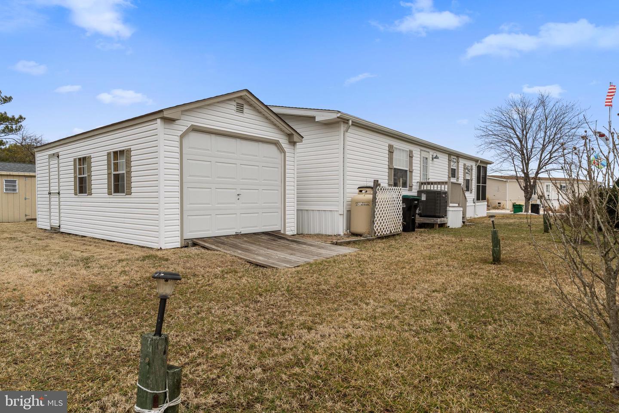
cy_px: 206
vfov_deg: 59.5
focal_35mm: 21
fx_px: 361
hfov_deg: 81.2
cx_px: 310
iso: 200
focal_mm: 14
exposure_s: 1/800
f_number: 6.3
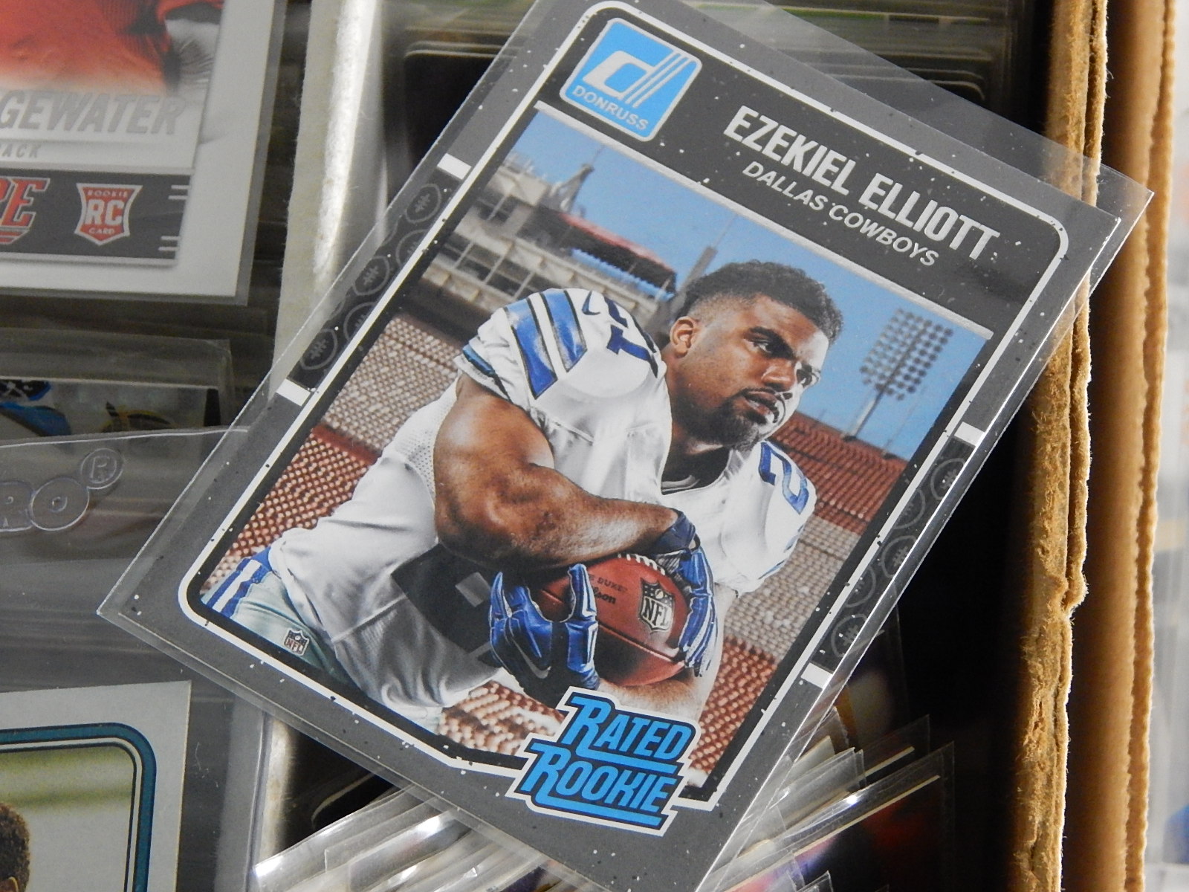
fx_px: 4500
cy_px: 446
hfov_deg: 15.1
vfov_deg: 11.3
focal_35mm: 131
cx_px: 594
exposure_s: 1/15
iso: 800
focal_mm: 23.4
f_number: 4.8
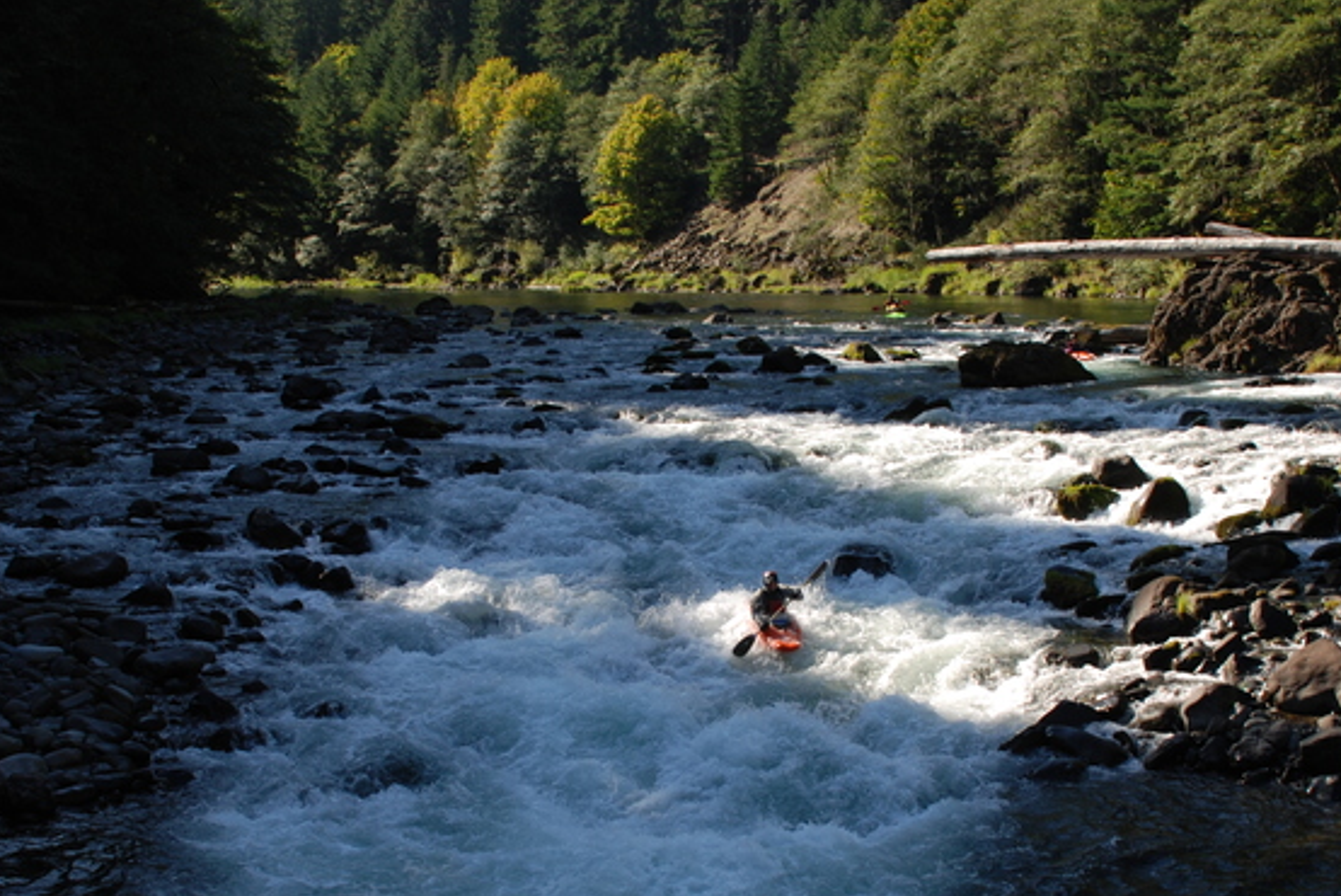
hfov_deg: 38.1
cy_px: 585
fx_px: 1938
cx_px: 729
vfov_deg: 25.9
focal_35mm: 52
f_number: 5.6
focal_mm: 24
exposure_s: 1/125
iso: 100
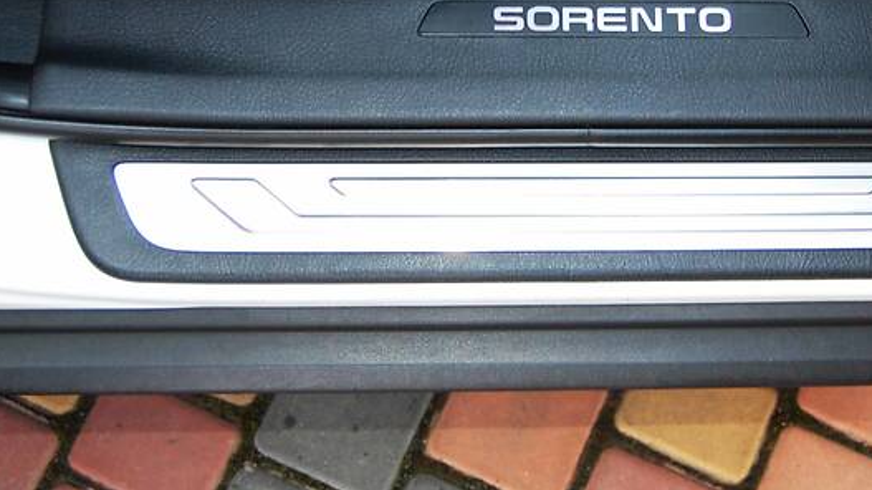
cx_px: 576
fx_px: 1433
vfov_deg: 19.2
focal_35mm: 62
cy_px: 113
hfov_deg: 33.6
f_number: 4.2
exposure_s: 1/80
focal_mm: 26
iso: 400
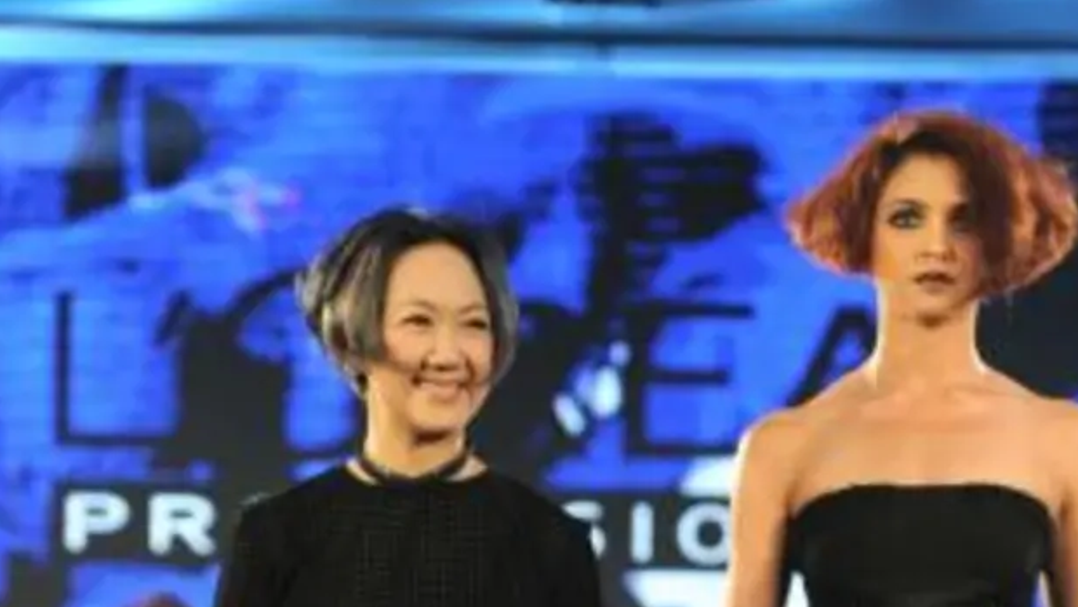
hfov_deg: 11.5
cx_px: 610
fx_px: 5375
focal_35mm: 188
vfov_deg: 6.4
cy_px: 933
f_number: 3.5
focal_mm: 95
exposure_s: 1/800
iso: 3200
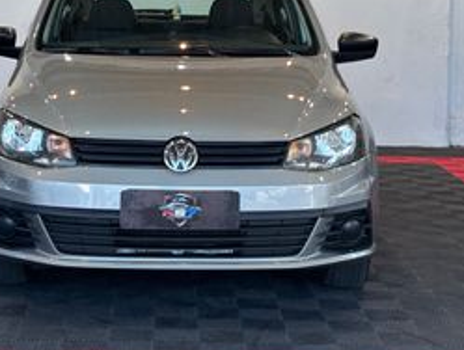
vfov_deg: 15.1
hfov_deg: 19.9
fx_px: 1317
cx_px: 170
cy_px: 73
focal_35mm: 98
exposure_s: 1/128
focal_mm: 5.96
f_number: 1.6
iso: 25
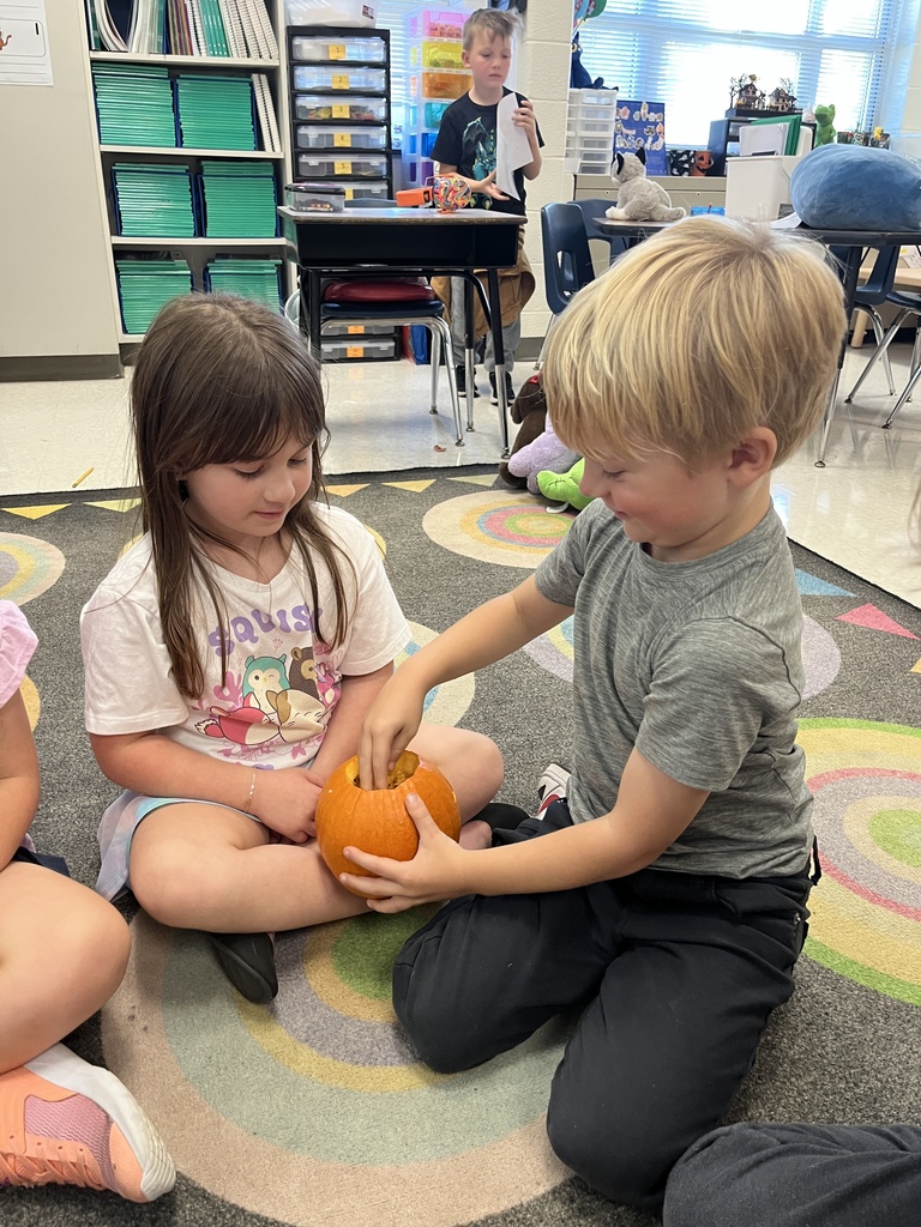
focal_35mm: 26
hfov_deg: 53.1
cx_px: 460
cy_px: 614
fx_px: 922
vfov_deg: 67.3
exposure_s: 1/60
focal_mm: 5.1
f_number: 1.6
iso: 200
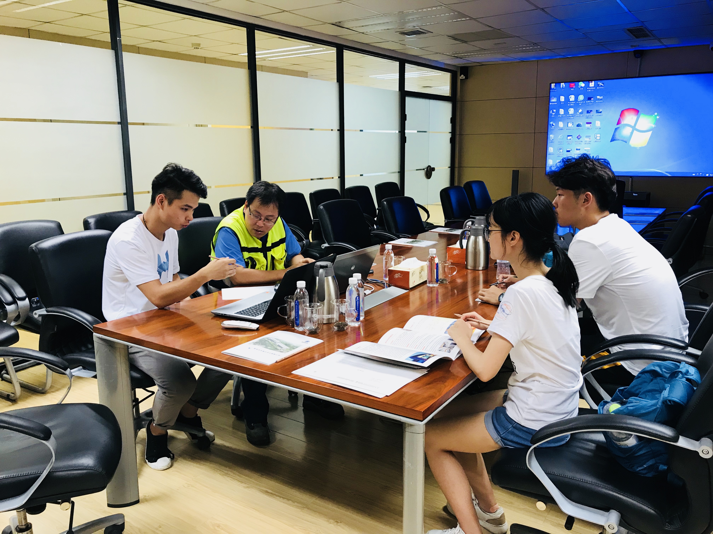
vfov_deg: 49.7
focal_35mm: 28
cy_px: 267
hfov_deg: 63.4
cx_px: 356
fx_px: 577
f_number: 1.8
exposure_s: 1/20
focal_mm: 3.99
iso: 40
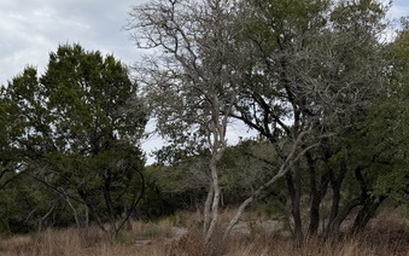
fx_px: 535
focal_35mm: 48
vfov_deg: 25.5
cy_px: 260
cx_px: 187
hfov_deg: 41.8
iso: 80
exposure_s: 1/3584
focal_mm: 6.76
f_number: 1.78
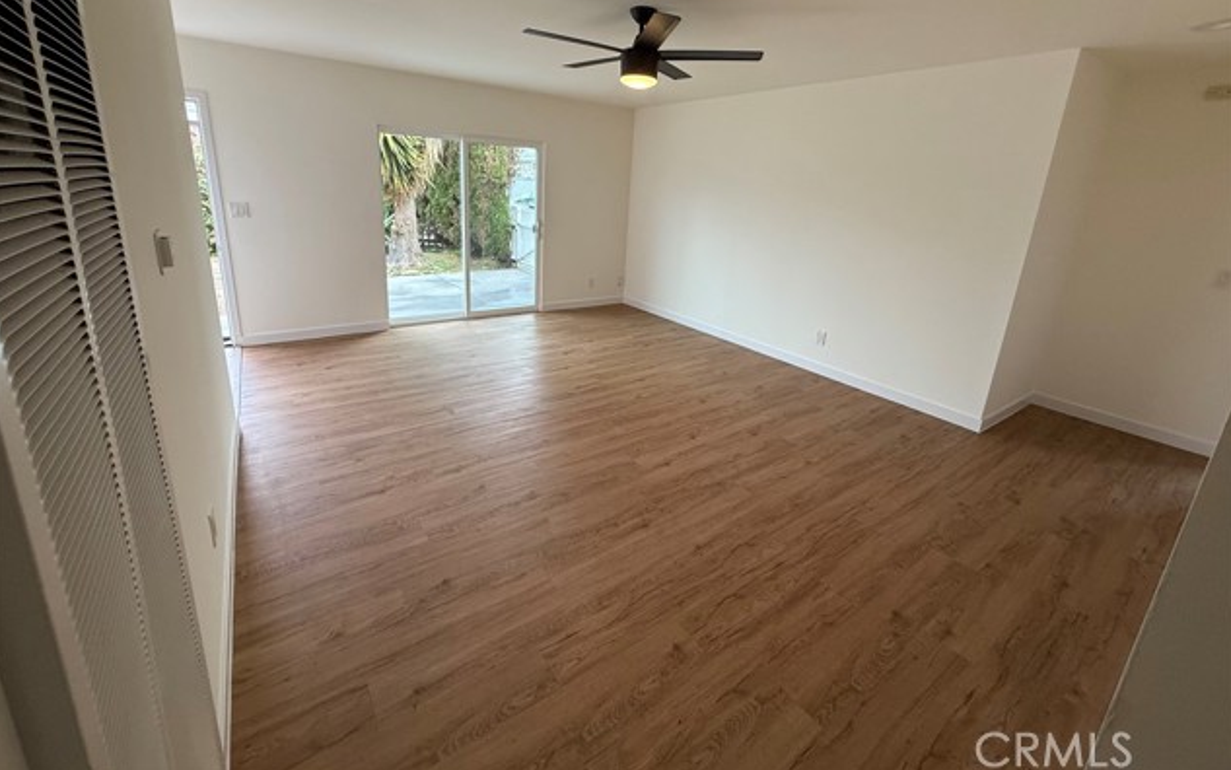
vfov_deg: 74.1
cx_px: 615
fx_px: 503
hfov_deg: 101.4
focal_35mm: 15
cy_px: 311
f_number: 2.2
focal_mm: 2.22
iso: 160
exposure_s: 1/120
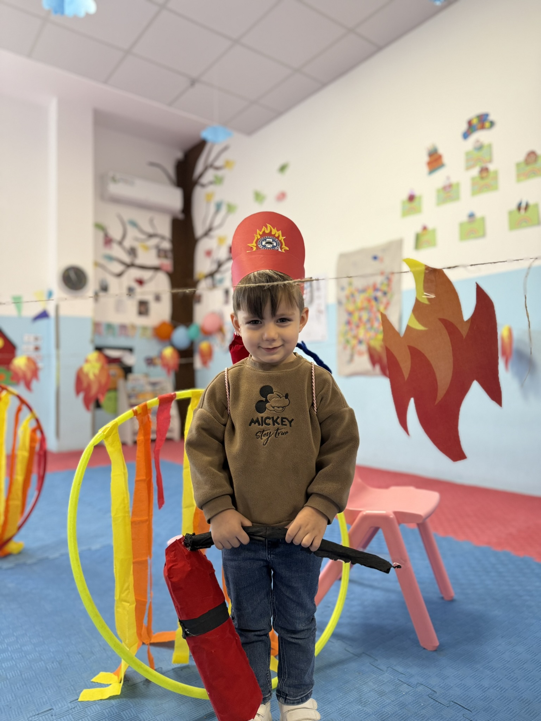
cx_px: 270
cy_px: 360
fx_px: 500
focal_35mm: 24
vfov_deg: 71.6
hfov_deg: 56.8
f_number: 1.78
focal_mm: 6.76
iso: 200
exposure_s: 1/116
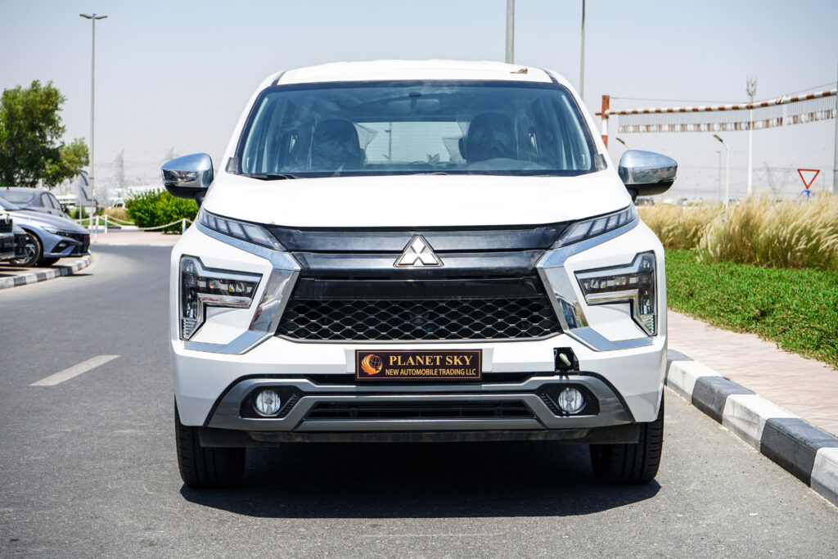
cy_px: 280
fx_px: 1630
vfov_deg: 19.5
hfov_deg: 28.8
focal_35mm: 70
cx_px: 419
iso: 320
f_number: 10
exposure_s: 1/500
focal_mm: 70
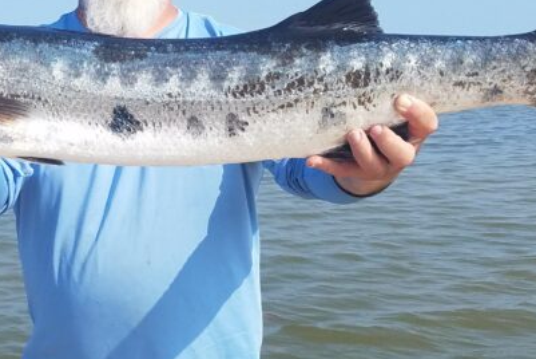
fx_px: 1028
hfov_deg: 28.5
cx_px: 99
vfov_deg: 19.7
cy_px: 134
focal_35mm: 69
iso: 50
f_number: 1.7
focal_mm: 4.2
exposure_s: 1/2184
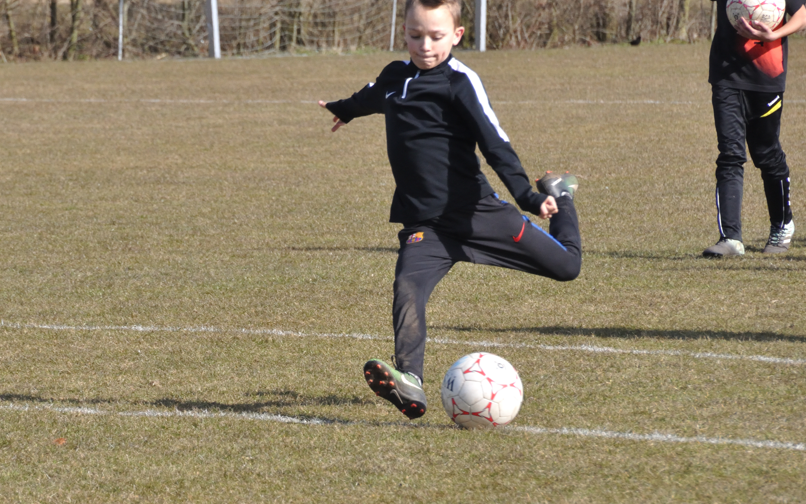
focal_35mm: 468
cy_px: 293
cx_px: 298
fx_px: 10281
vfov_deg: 2.8
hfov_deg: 4.5
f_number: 11
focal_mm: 220
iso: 800
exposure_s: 1/1000
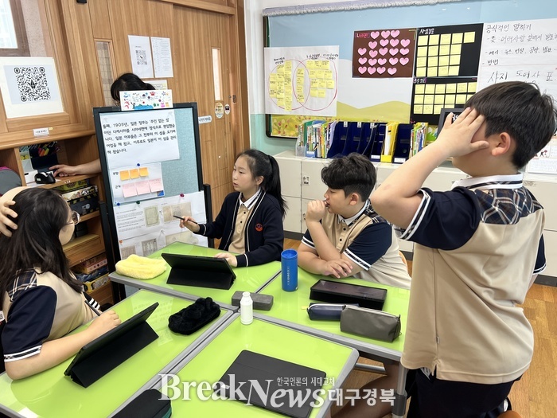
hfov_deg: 67.3
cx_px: 278
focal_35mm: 26
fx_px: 418
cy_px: 209
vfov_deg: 53.1
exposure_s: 1/60
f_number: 1.5
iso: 64
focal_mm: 5.7
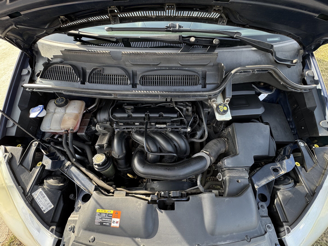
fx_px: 133
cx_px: 164
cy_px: 123
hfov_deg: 102.1
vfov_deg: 85.7
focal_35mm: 14
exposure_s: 1/99
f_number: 2.2
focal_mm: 2.22
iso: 64
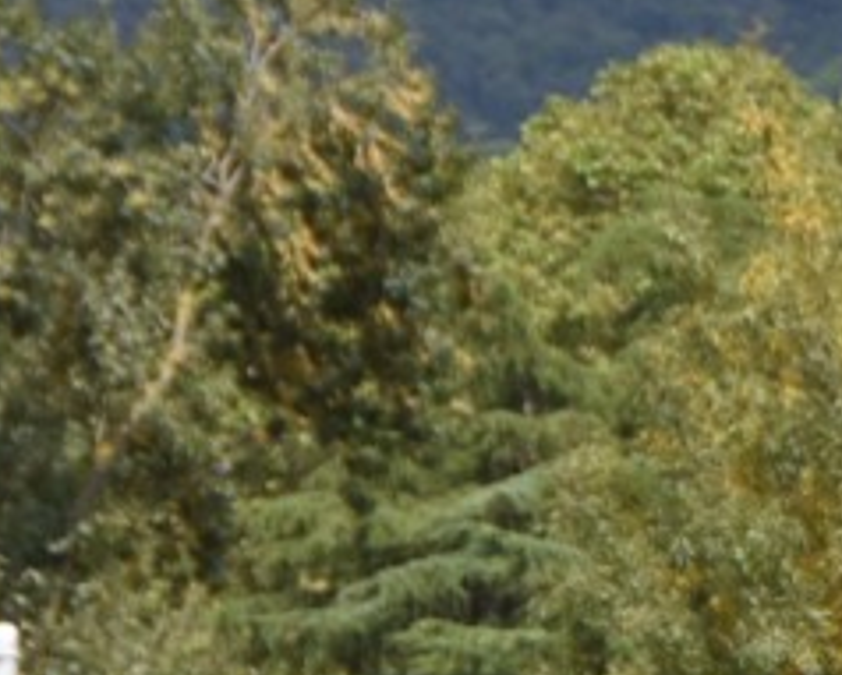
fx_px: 19337
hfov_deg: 2.5
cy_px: -276
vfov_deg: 2.0
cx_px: 2048
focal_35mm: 775
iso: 100
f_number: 5.6
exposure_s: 1/500
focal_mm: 82
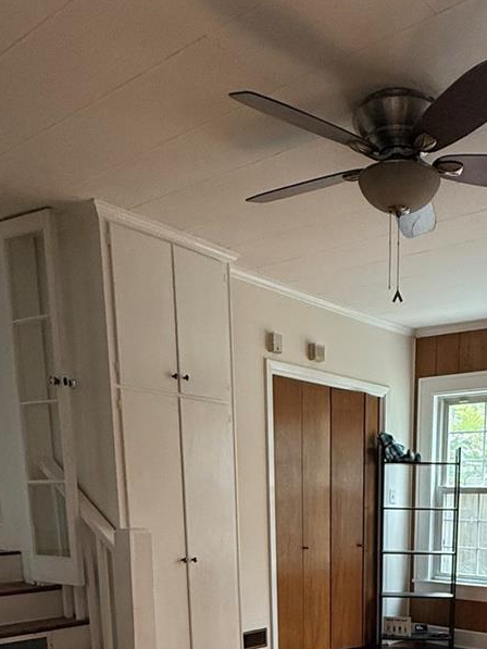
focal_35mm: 36
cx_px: 386
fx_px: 675
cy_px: 639
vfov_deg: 44.3
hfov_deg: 38.3
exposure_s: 1/99
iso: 320
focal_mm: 2.22
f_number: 2.2
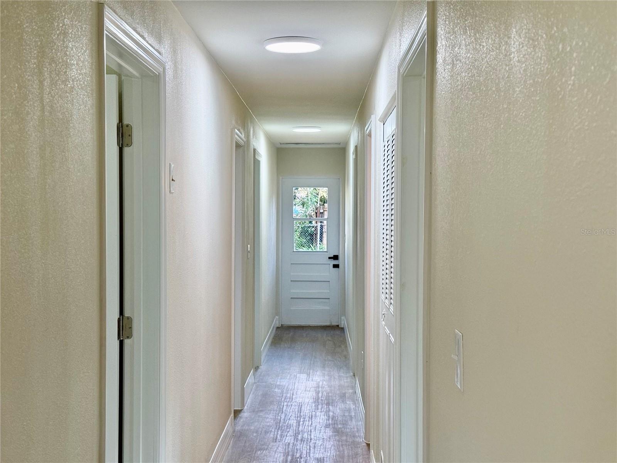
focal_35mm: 48
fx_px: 856
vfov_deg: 30.3
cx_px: 308
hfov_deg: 39.7
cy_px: 232
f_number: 1.78
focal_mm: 6.76
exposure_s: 1/164
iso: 50
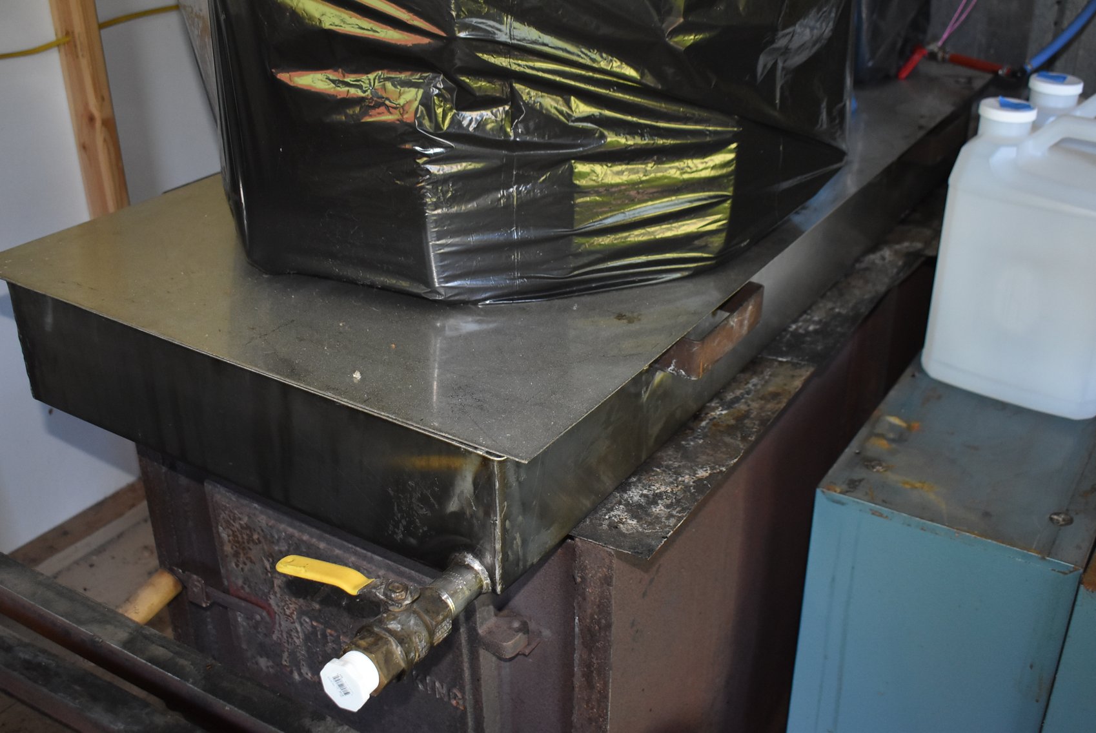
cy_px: 366
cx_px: 548
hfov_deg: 49.5
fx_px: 1188
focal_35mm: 39
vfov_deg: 34.3
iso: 1600
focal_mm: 26
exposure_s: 1/100
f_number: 4
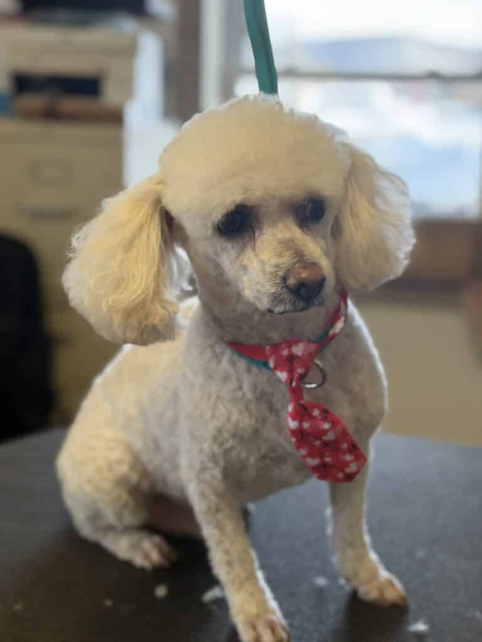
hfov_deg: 30.3
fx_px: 891
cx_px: 241
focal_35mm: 48
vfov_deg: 39.7
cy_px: 321
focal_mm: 6.76
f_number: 1.78
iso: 80
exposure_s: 1/121
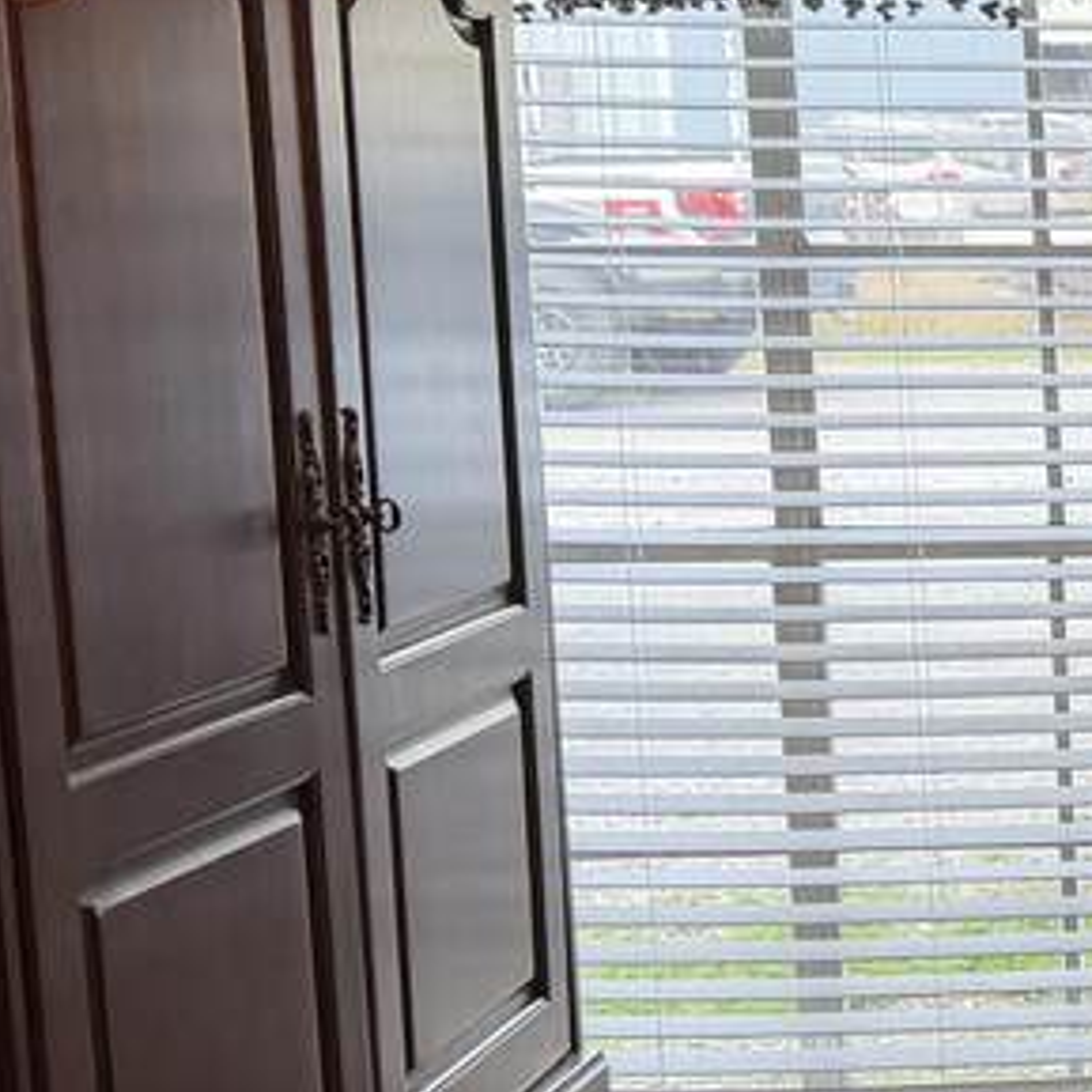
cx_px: 1991
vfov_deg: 18.5
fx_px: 3355
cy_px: 616
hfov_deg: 15.7
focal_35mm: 94
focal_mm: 6.76
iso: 80
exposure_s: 1/126
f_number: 1.78
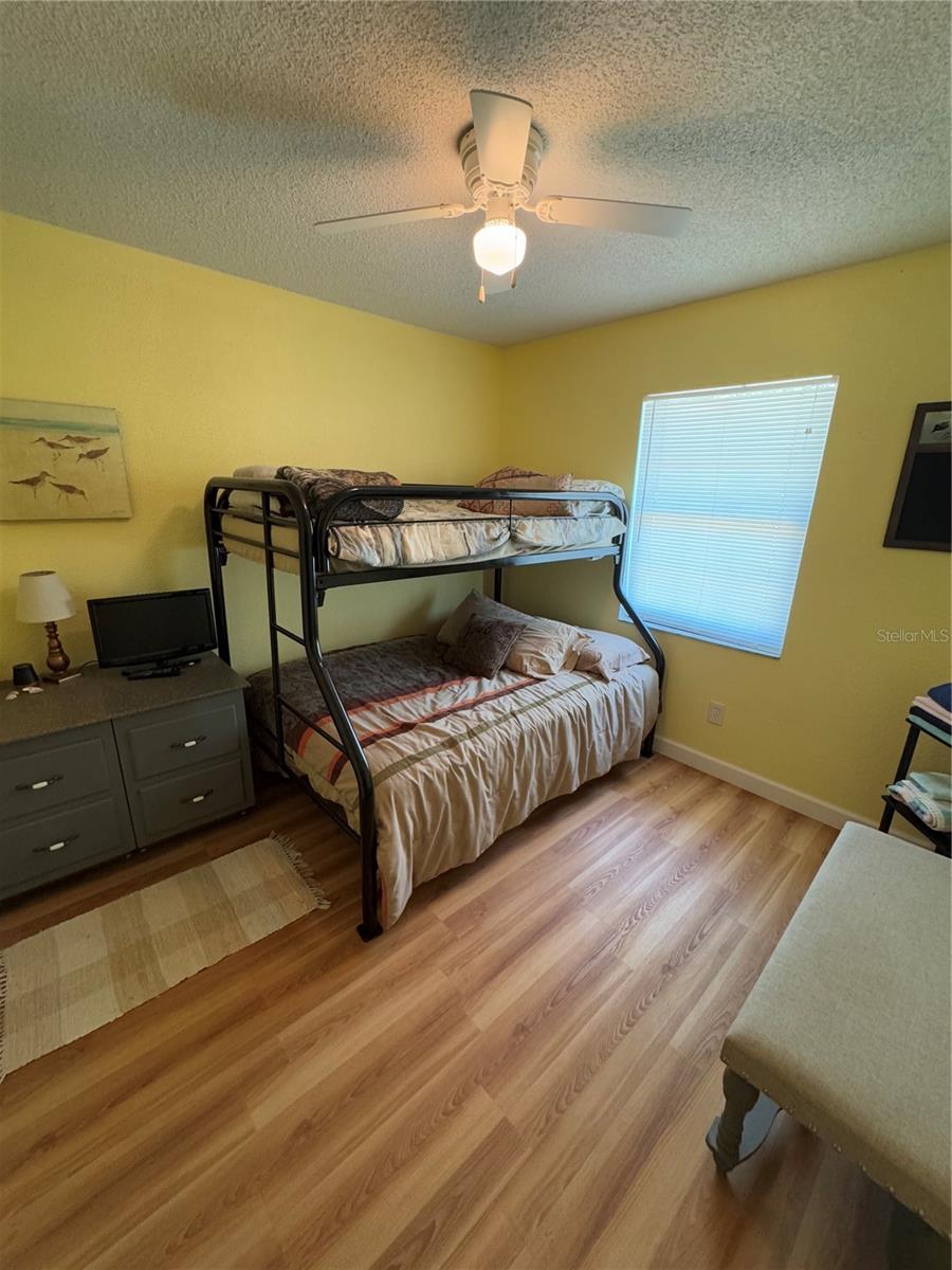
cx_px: 476
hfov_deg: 85.7
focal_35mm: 14
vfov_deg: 102.1
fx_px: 513
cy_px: 635
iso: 500
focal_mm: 2.22
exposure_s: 1/60
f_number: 2.2
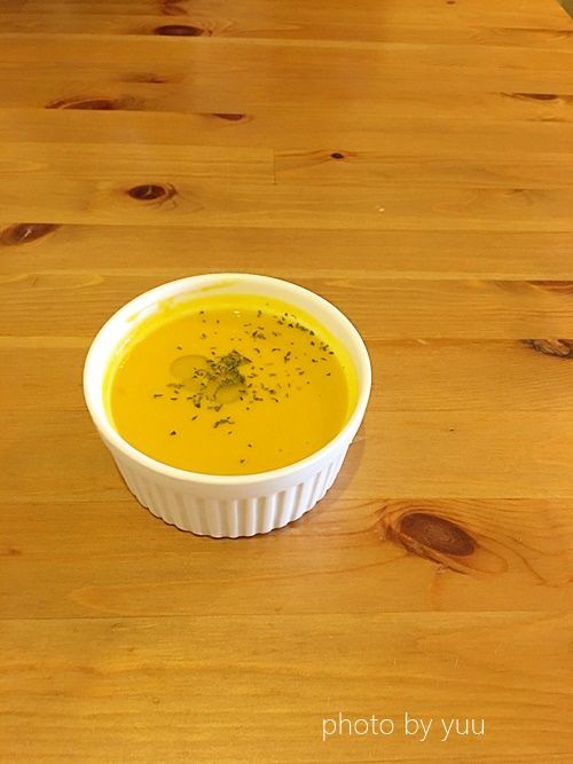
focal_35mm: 29
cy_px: 382
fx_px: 640
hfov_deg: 48.2
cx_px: 286
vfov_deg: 61.7
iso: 50
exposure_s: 1/4
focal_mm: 4.15
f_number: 2.2
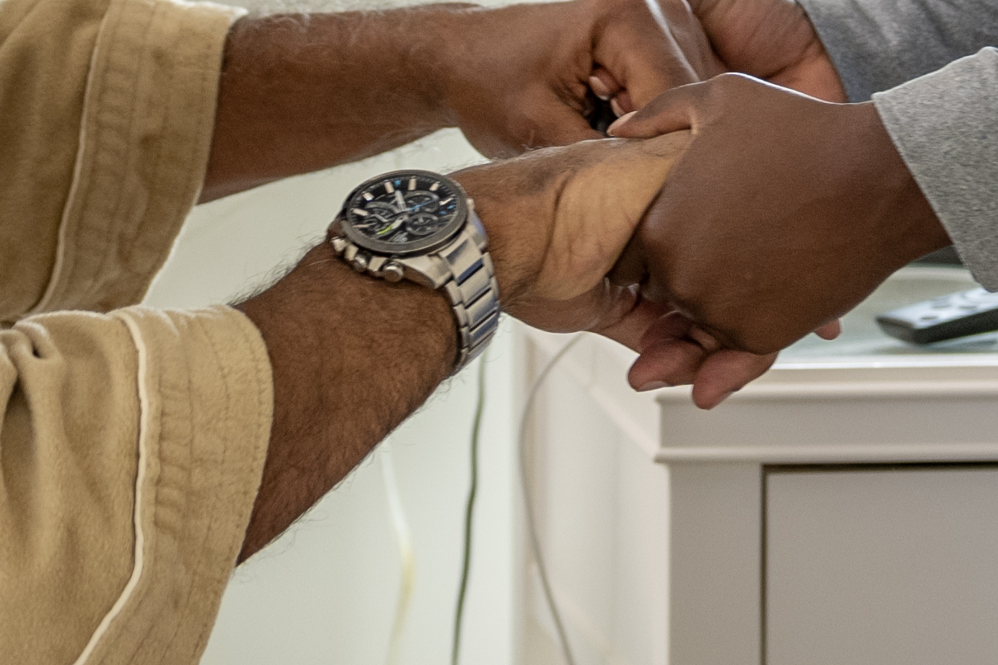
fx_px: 12362
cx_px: 503
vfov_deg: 3.1
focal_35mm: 446
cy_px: -164
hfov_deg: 4.6
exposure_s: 1/100
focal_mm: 90
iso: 800
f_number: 4.5
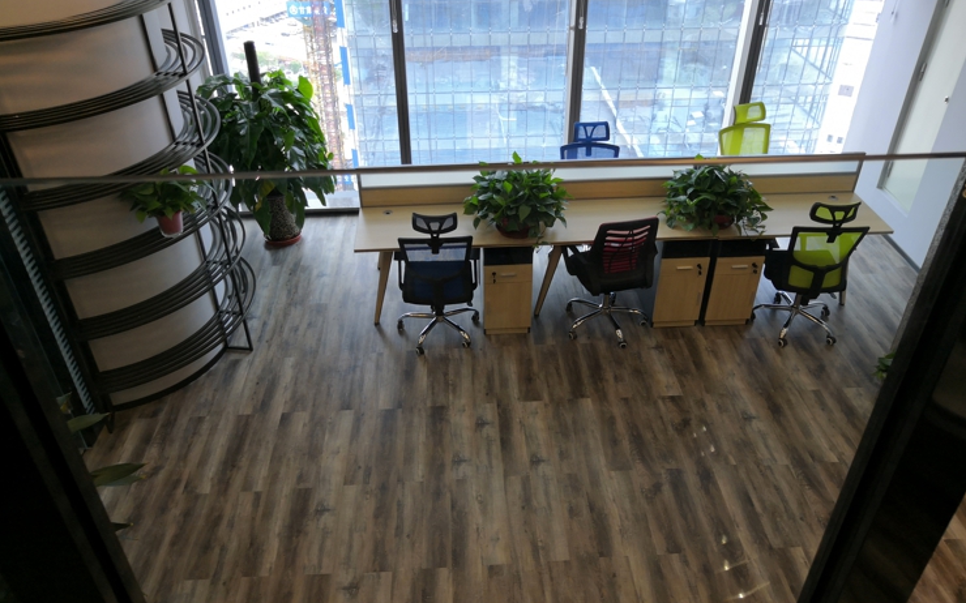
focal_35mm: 29
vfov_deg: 43.1
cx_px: 484
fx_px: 763
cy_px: 334
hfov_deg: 64.7
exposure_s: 1/100
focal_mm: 3.95
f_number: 1.8
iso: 80
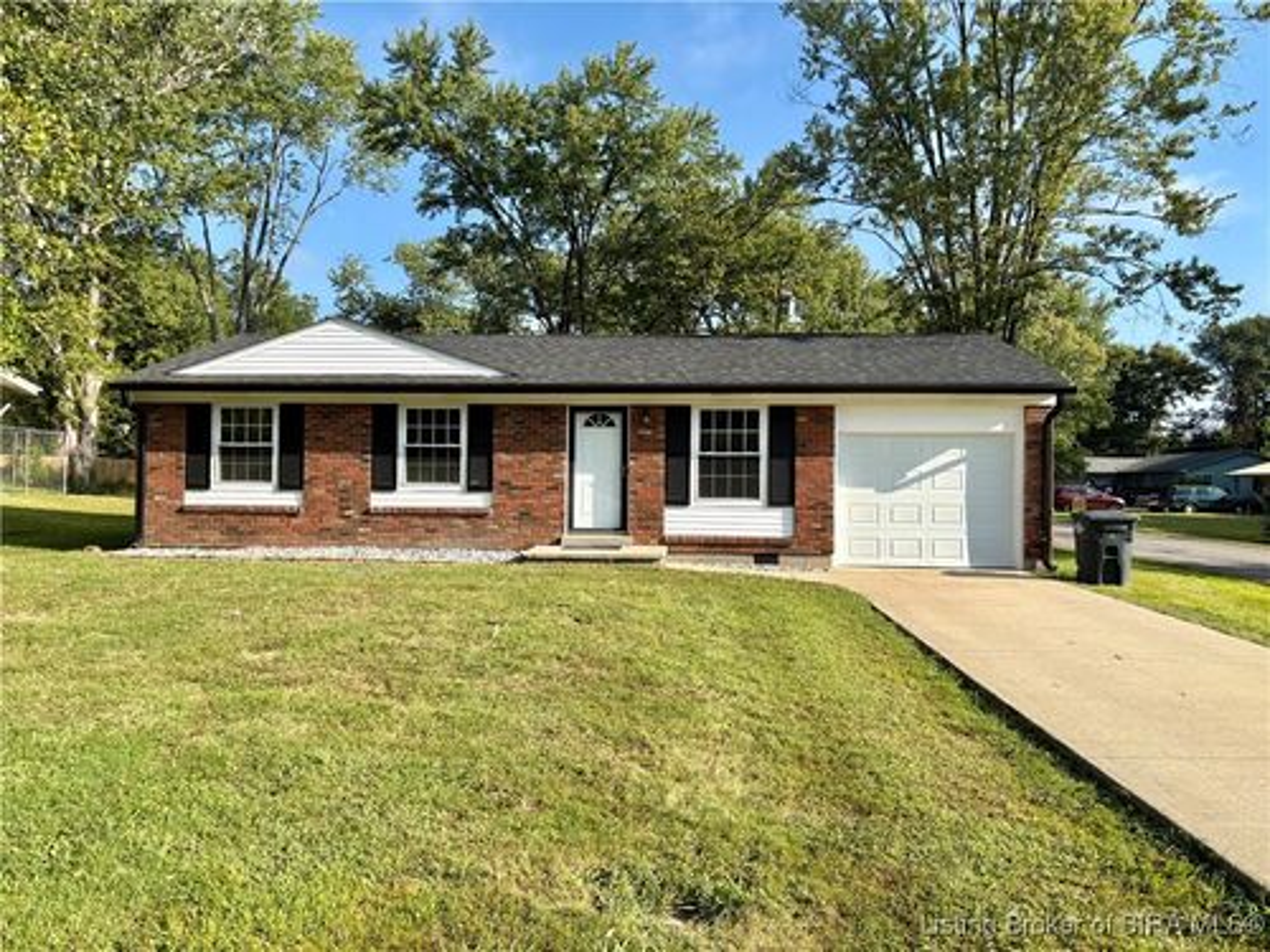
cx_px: 635
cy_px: 476
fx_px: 954
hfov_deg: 67.3
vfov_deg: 53.1
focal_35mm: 26
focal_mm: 5.96
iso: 50
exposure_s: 1/2208
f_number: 1.6
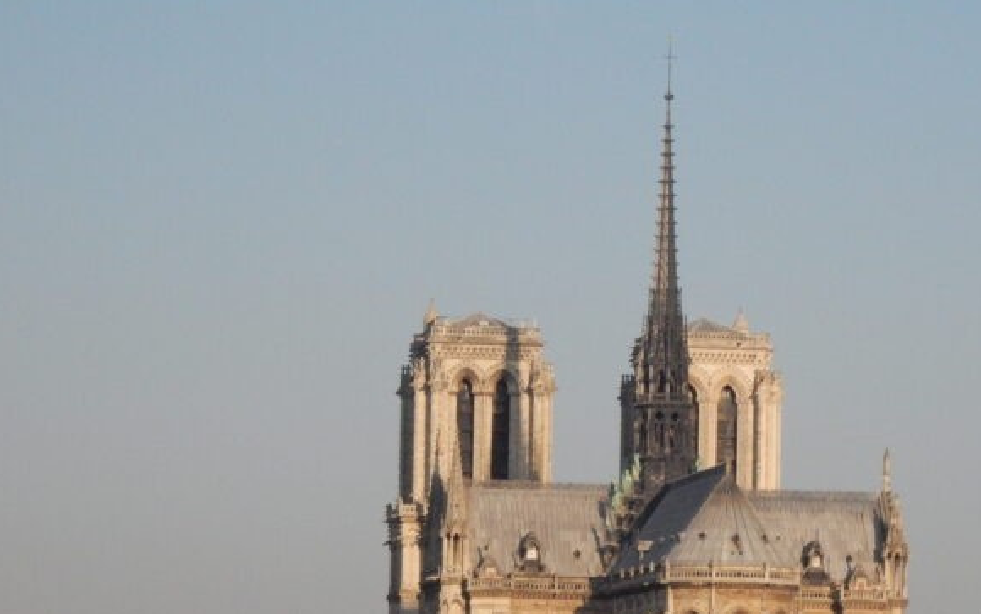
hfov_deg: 9.1
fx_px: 6152
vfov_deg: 5.7
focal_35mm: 230
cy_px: 474
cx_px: 585
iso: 400
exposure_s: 1/200
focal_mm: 29.2
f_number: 6
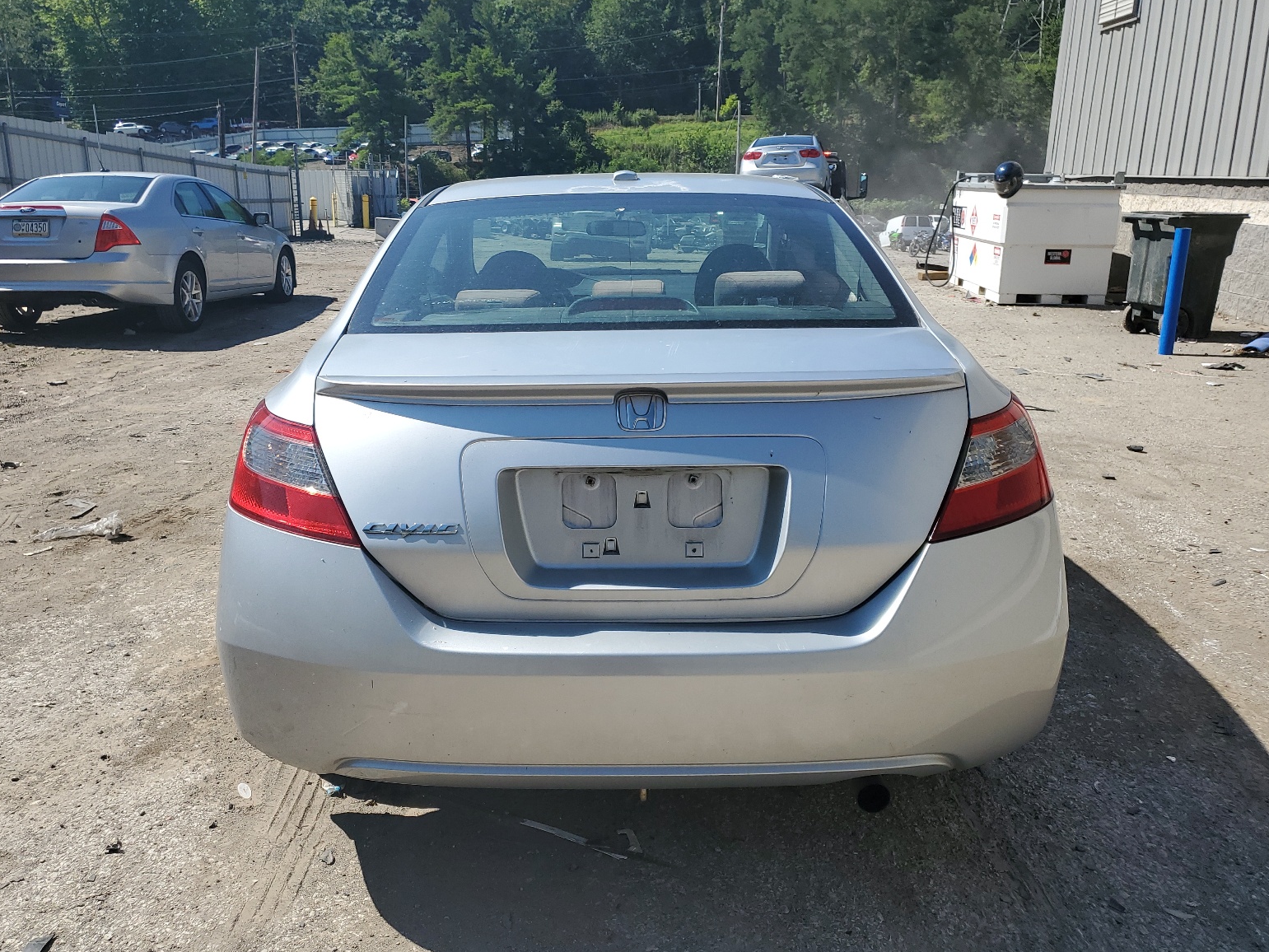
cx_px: 625
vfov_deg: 51.4
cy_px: 477
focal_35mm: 27
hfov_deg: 65.3
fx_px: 990
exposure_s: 1/3333
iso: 50
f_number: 1.5
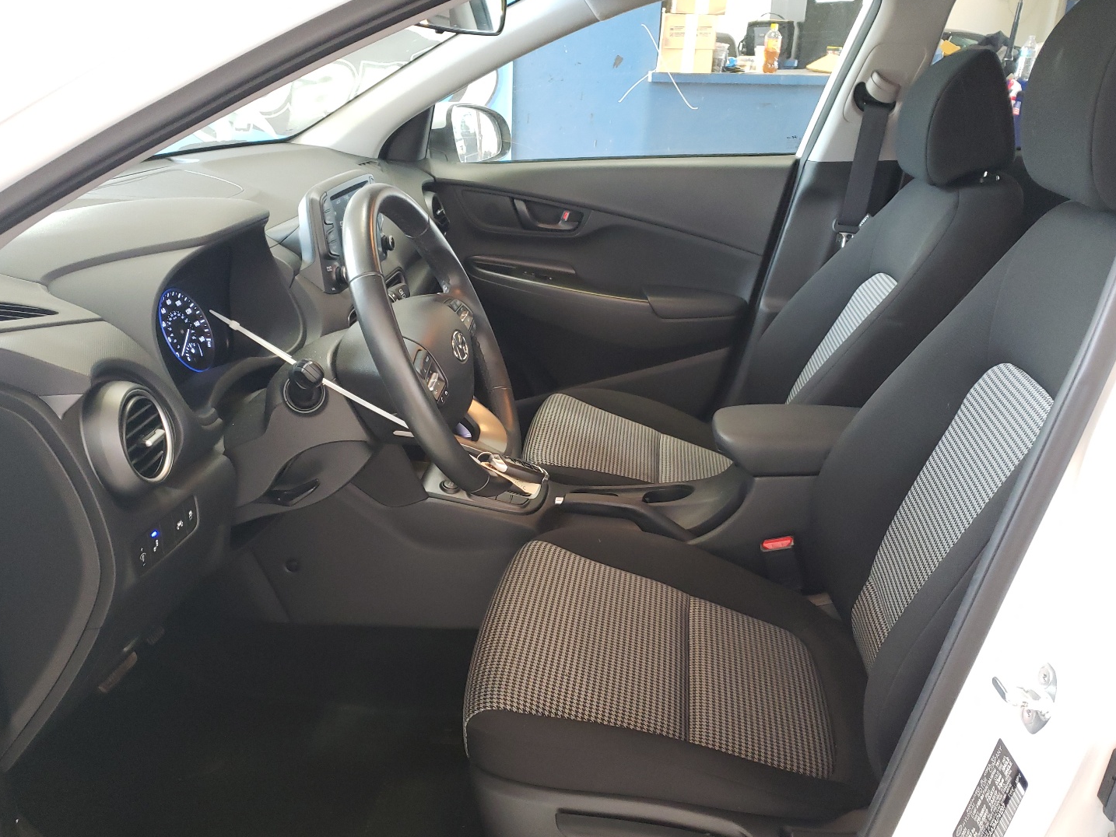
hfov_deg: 61.6
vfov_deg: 48.2
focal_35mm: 29
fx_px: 935
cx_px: 535
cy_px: 457
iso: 262
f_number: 1.5
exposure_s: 1/60.2
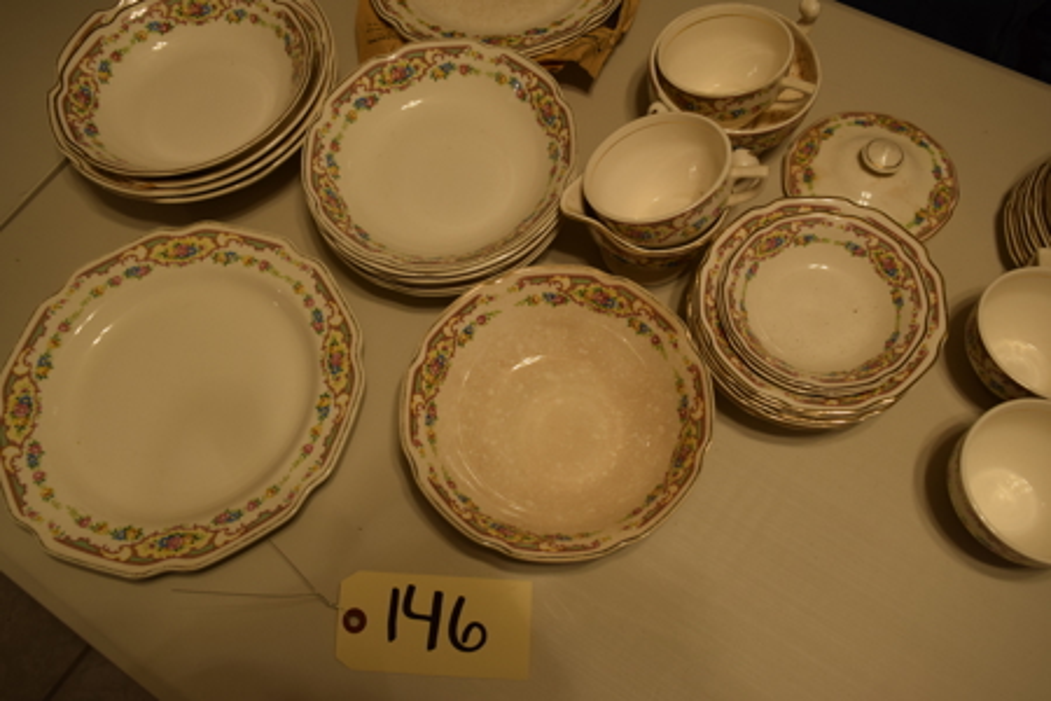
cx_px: 526
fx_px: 788
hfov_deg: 67.4
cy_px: 350
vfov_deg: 47.9
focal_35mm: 27
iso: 400
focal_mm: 18
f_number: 5
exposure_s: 1/100
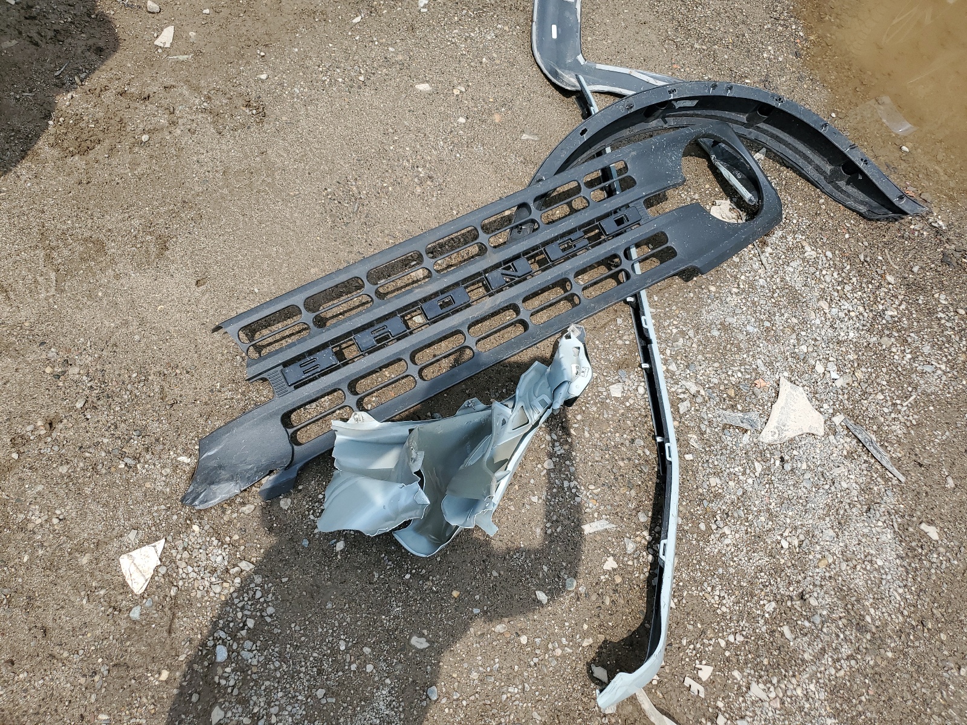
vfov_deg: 53.1
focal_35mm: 26
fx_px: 726
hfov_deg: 67.3
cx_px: 484
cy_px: 362
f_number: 1.5
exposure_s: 1/3333
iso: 50
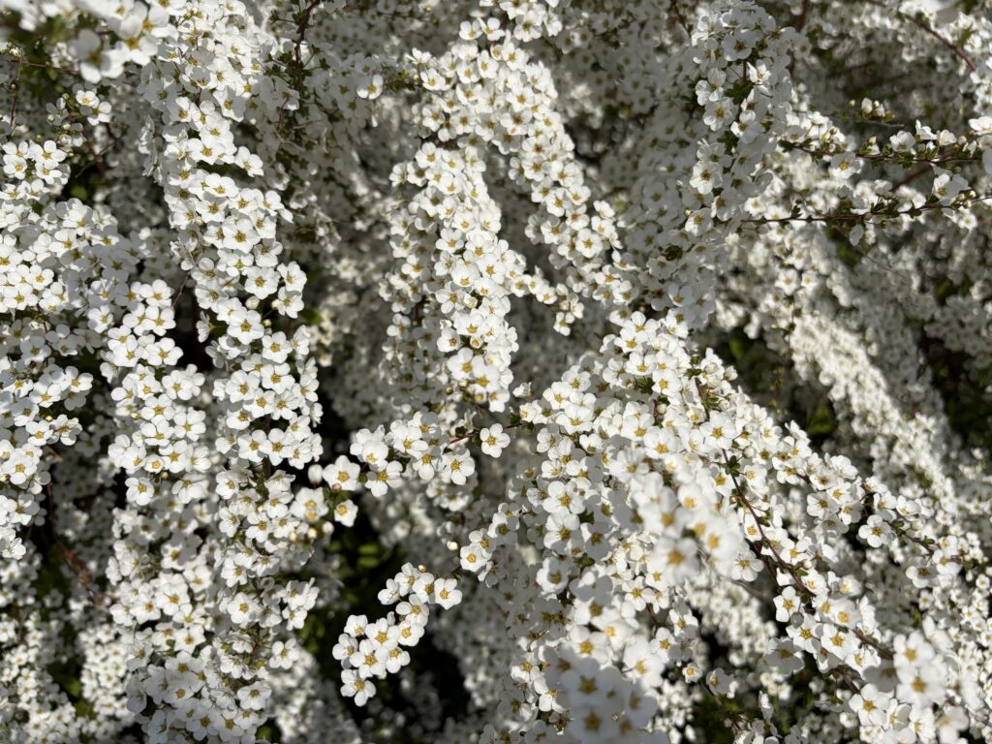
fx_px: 745
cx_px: 496
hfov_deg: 67.3
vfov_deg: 53.1
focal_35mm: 26
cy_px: 372
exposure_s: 1/11905
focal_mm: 5.96
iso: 50
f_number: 1.6
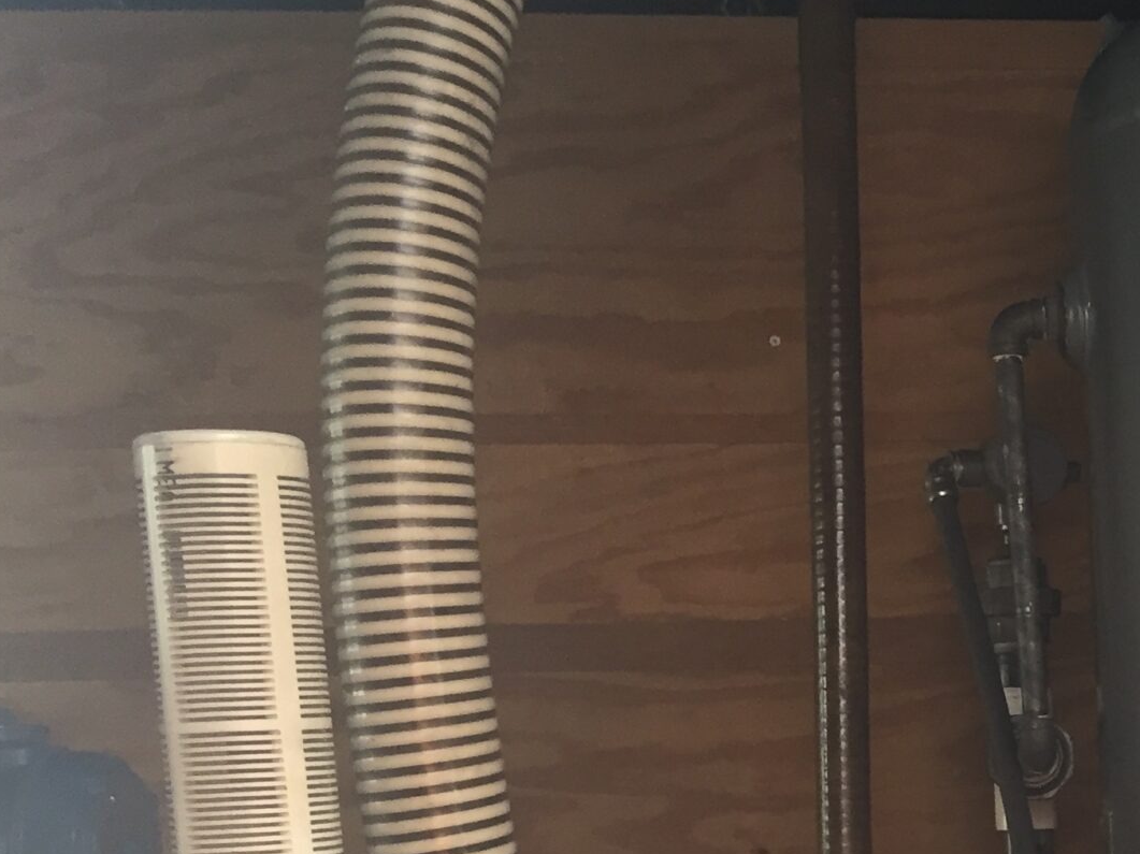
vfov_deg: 20.0
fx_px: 2305
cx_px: 1346
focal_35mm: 70
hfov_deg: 25.2
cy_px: 945
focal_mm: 4.15
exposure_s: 1/30
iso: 80
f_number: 2.2
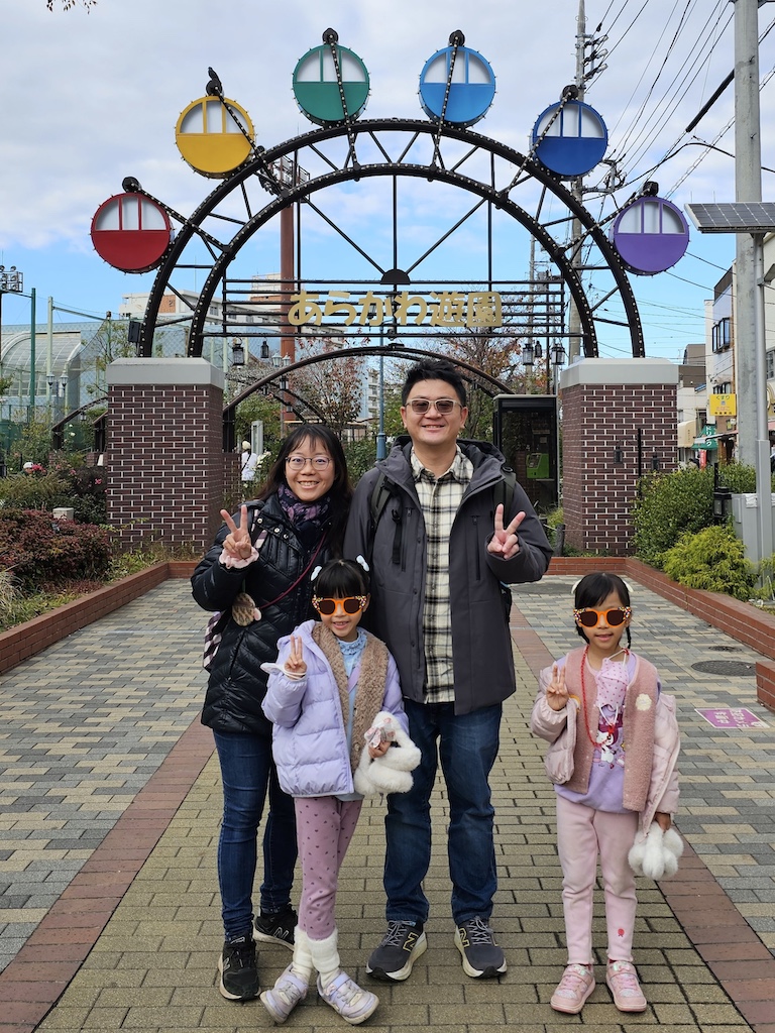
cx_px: 388
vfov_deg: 73.9
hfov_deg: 58.9
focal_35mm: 23
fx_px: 687
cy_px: 516
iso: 20
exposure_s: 1/455
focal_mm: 6.3
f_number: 1.7
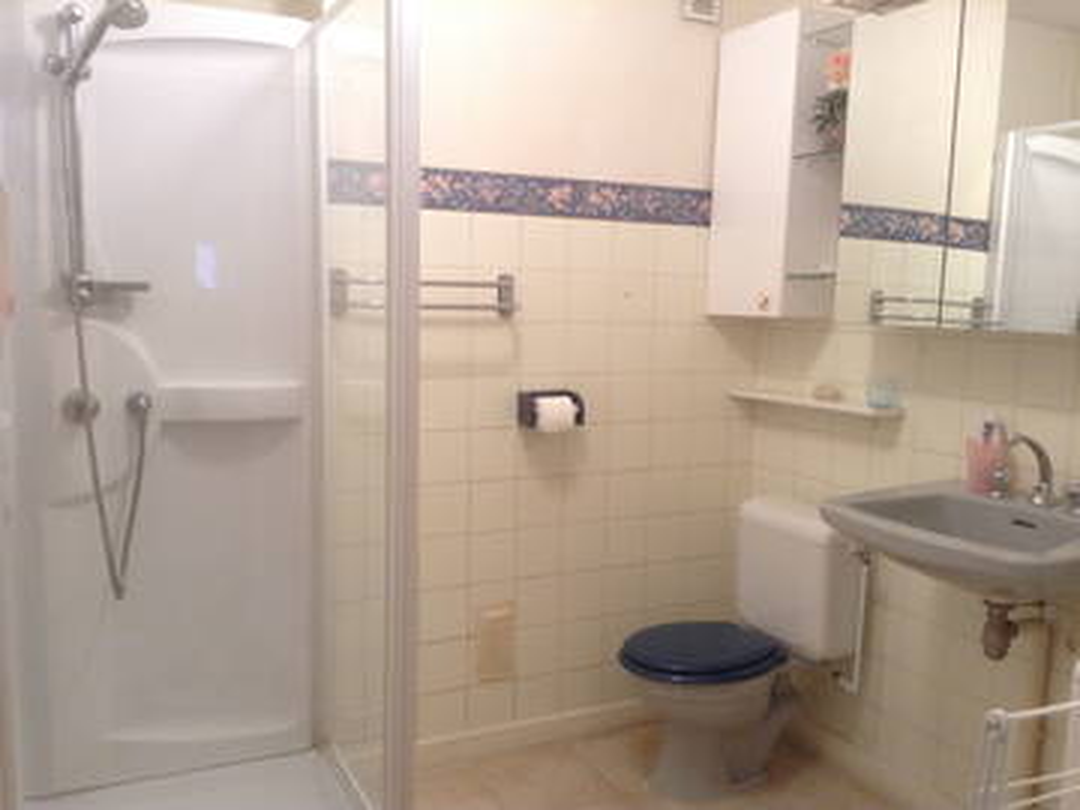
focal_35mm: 33
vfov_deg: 42.9
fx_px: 1030
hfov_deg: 55.4
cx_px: 540
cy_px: 405
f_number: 2.4
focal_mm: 3.3
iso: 100
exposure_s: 1/24
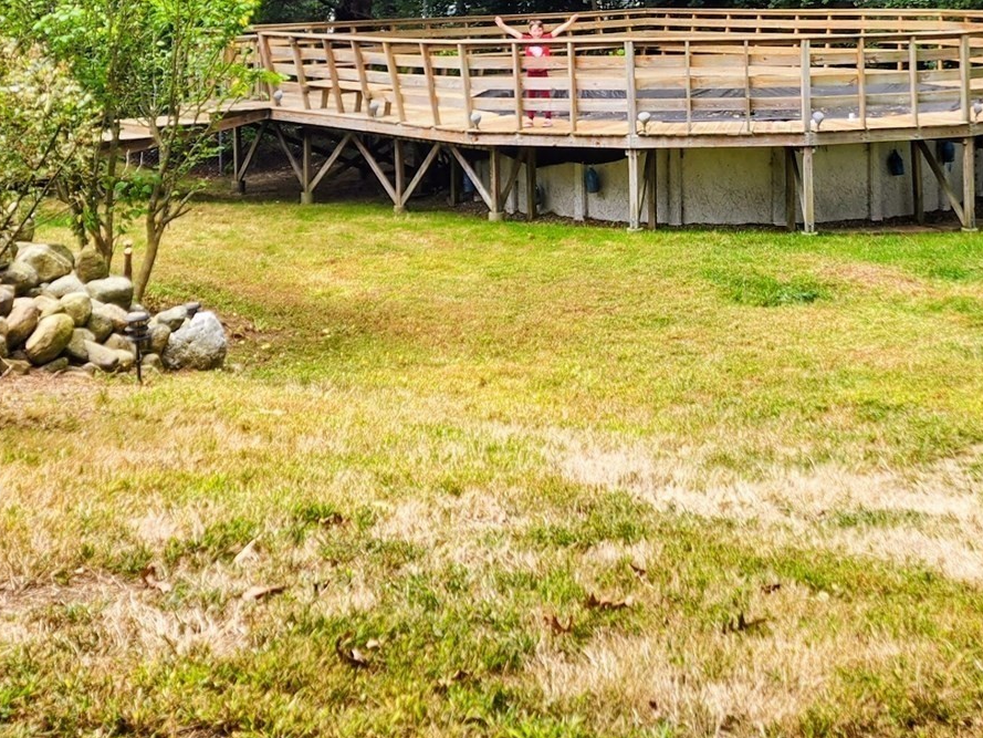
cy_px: 0
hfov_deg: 35.4
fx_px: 1505
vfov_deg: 26.1
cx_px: 729
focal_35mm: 53
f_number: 1.8
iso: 16
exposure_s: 1/180
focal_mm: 6.4
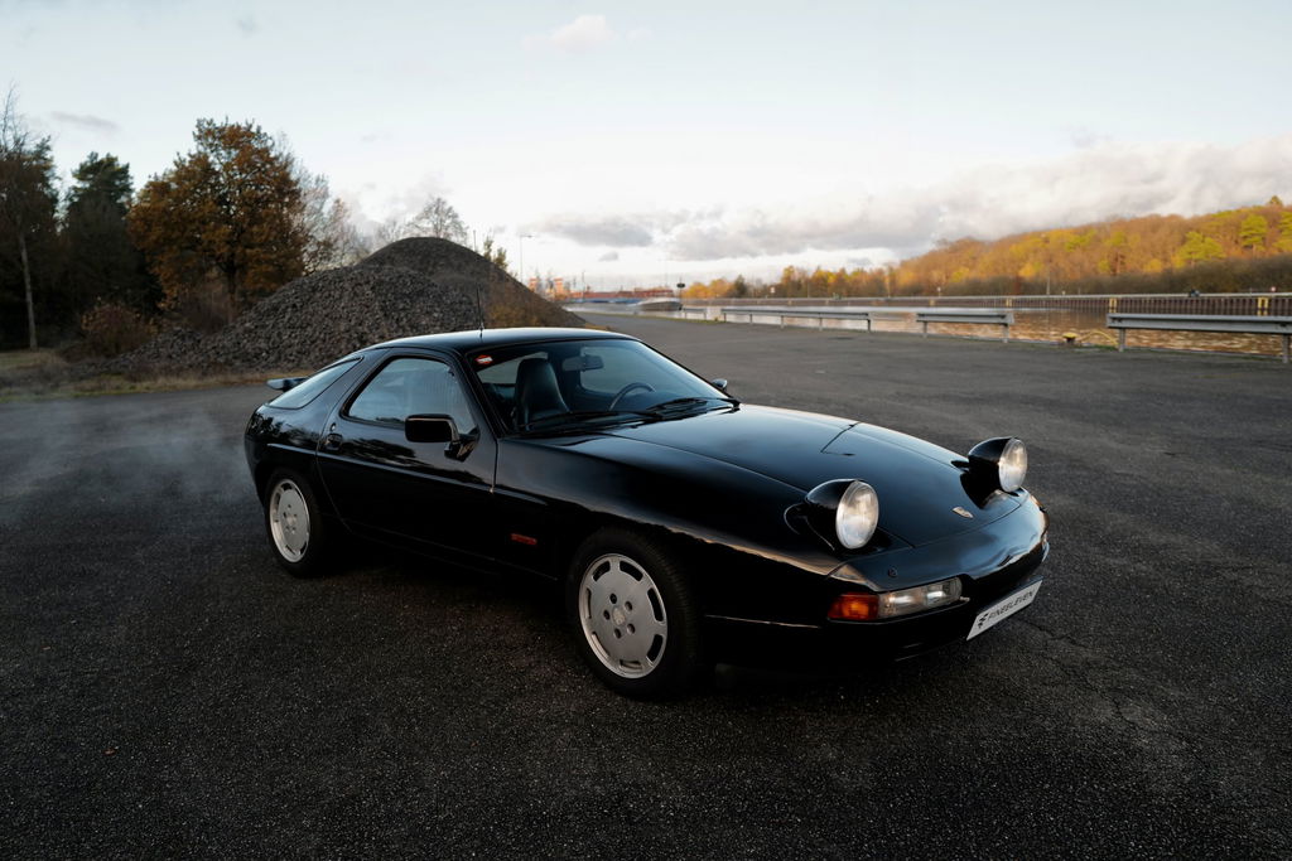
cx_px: 646
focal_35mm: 28
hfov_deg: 65.5
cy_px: 430
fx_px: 1005
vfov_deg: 46.4
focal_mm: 28
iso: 100
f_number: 2.8
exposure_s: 1/60
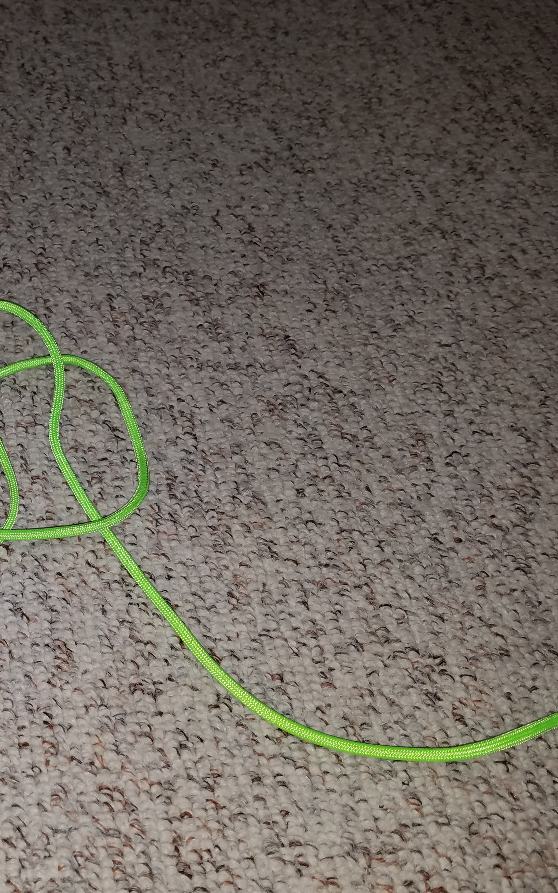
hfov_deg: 29.1
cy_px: 448
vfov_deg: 48.2
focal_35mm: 41
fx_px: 997
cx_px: -7
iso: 80
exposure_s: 1/120
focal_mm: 4.2
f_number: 1.7
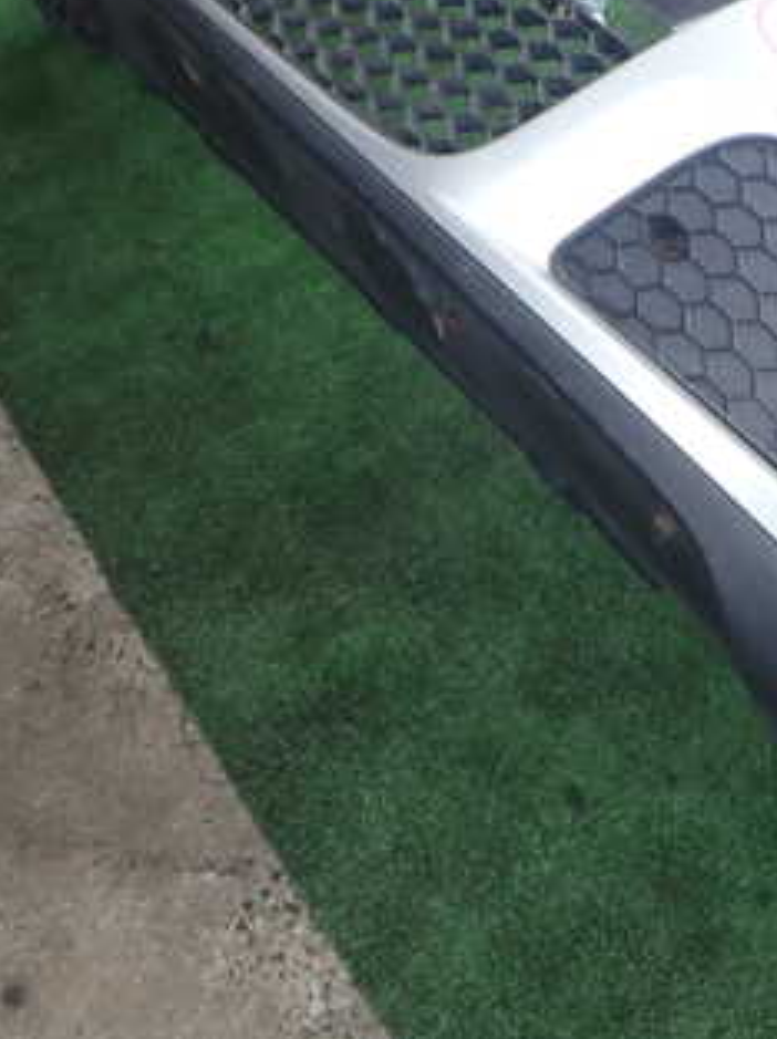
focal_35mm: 48
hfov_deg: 28.9
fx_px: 1440
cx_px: 717
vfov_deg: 38.9
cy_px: 295
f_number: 2.8
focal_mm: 4.5
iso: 100
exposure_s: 1/250
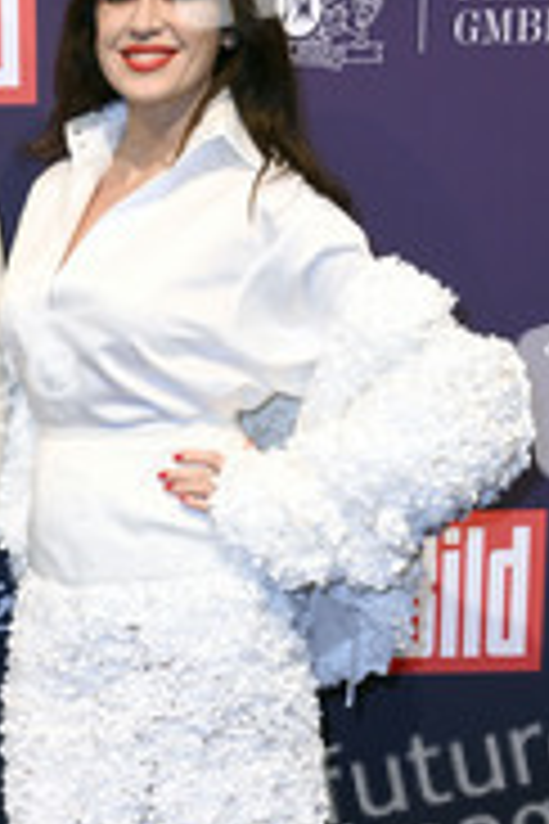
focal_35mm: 96
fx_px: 2196
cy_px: 599
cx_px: -22
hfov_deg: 14.0
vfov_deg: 21.1
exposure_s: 1/250
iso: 500
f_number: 6.3
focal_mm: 44
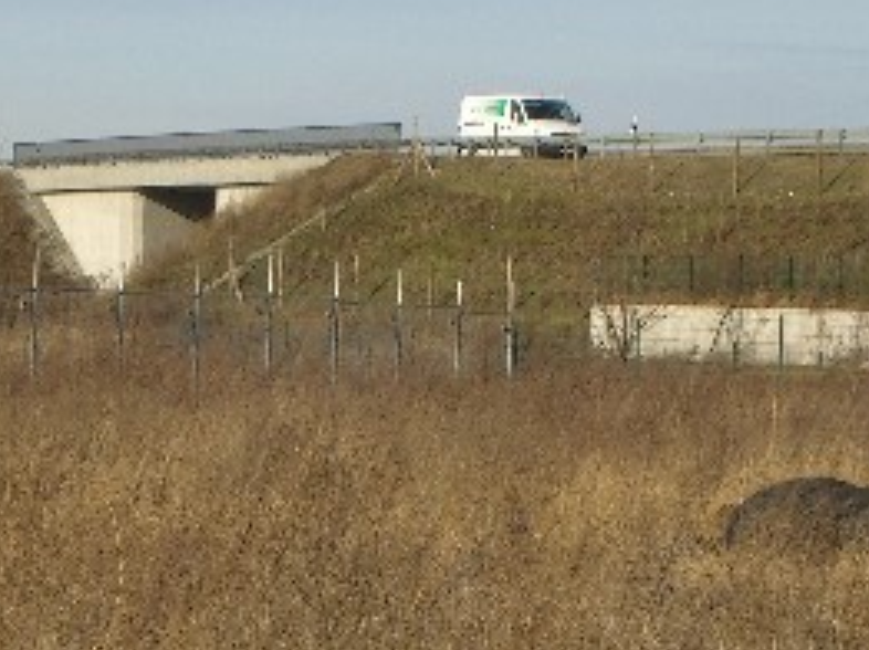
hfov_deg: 7.4
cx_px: 242
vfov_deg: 5.6
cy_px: 358
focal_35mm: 267
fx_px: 6697
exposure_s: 1/250
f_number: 7.4
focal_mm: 23.7
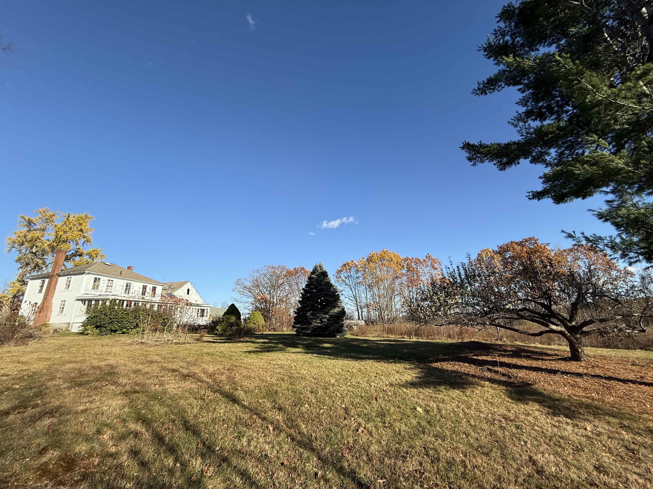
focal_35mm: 14
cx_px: 326
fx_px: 264
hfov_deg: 102.1
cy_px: 244
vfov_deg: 85.7
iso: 64
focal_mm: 2.22
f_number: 2.2
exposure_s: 1/1235
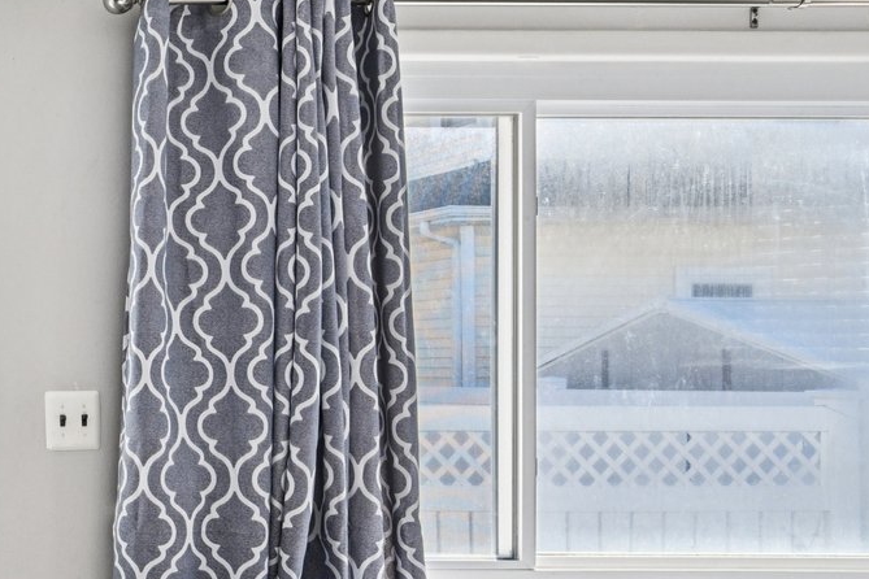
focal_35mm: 49
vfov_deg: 27.4
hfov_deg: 30.7
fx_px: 1183
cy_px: 354
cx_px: -287
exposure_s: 1/320
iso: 800
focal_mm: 16
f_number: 8
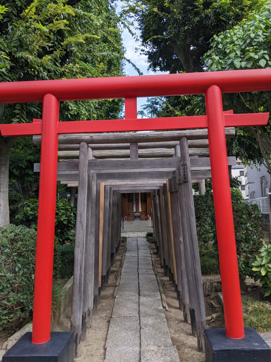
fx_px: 282
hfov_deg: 51.4
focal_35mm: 27
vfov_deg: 65.3
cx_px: 136
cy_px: 181
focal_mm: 4.44
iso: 49
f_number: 1.8
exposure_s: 1/734
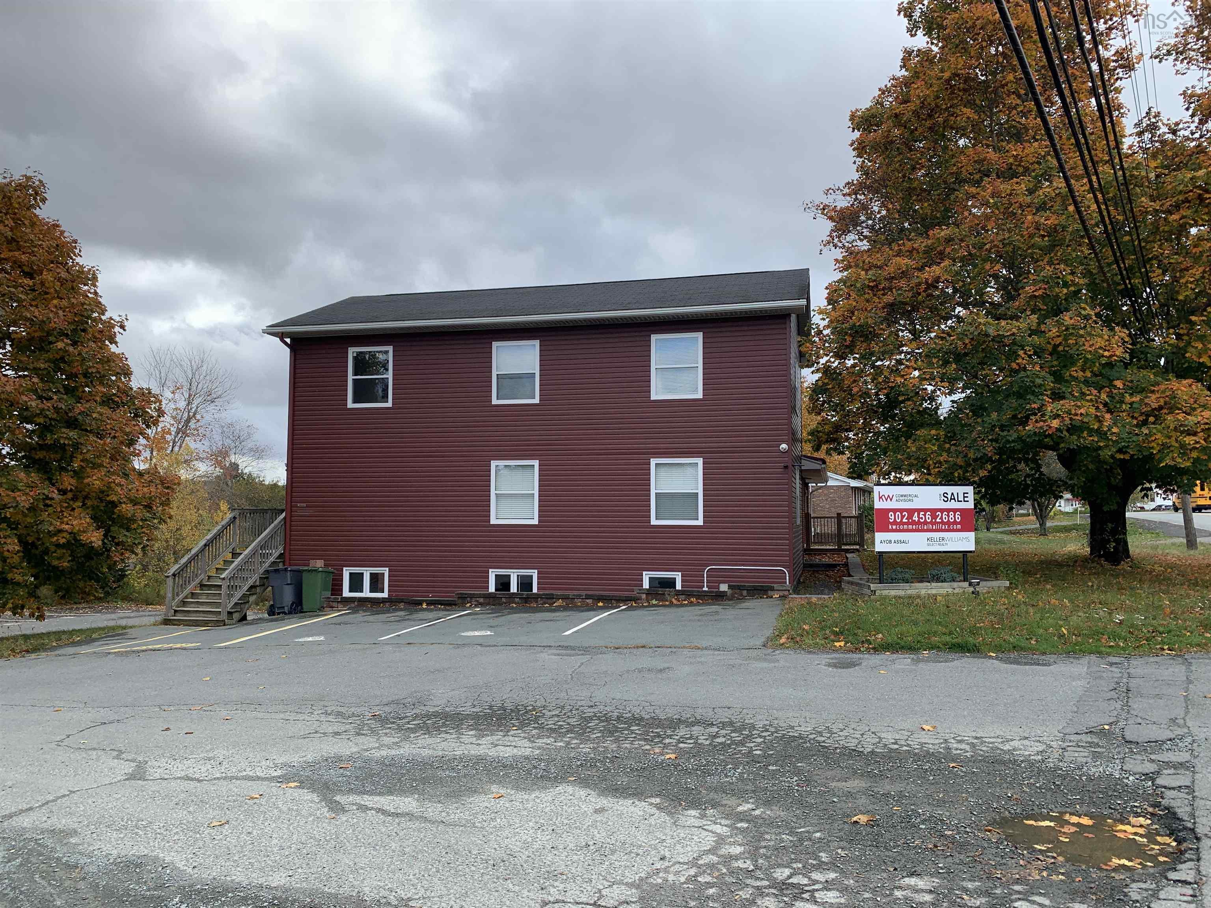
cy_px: 454
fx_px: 910
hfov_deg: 67.3
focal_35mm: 26
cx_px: 606
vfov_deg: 53.1
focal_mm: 4.25
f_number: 1.8
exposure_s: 1/1043
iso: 25
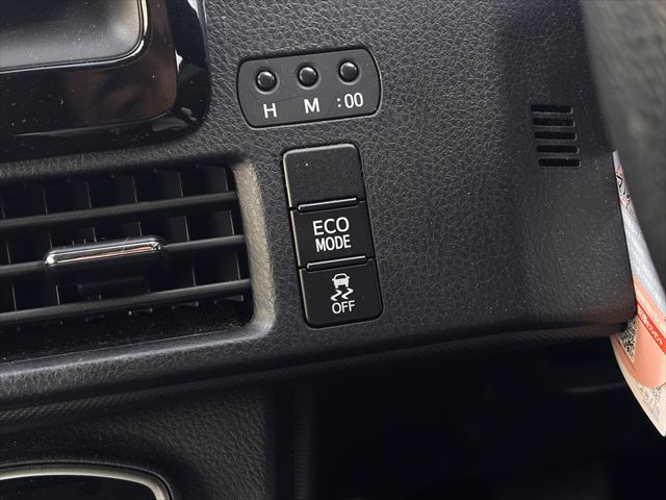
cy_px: 250
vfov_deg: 28.0
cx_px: 333
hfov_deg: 36.8
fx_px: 1000
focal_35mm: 52
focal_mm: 5.96
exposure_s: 1/45
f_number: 1.6
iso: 160
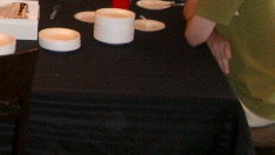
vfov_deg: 11.2
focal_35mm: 104
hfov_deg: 19.0
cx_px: -83
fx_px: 758
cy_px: -72
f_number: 2.6
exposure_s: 1/40
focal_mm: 5.8
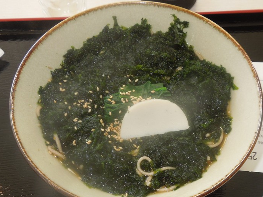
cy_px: 103
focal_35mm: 29
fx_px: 220
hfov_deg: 61.6
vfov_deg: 48.2
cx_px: 144
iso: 100
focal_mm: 4.5
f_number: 3.3
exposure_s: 1/40
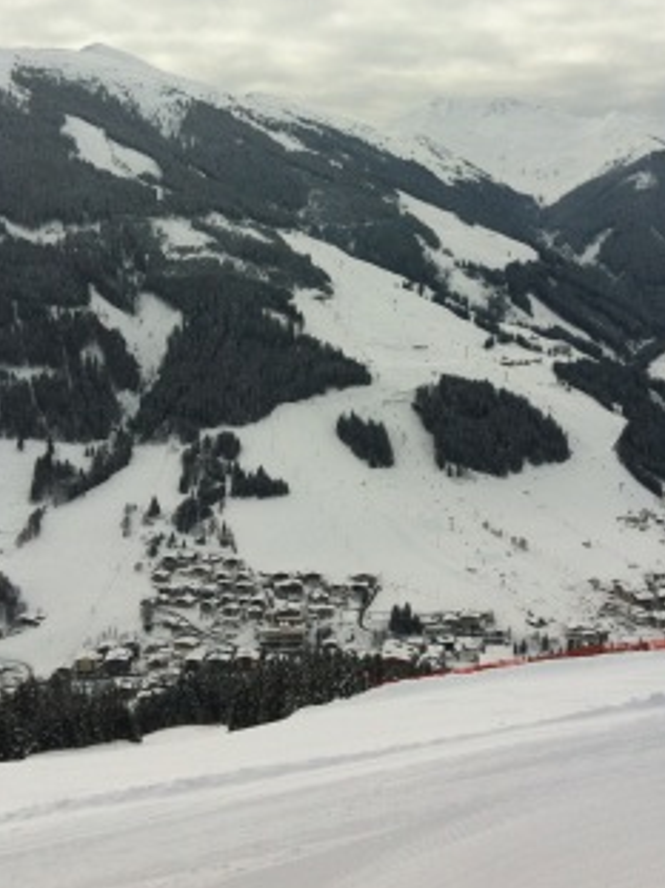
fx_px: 1384
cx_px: 400
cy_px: 421
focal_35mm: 54
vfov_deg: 35.5
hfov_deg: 27.0
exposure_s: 1/2155
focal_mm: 3.85
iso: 80
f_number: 2.8
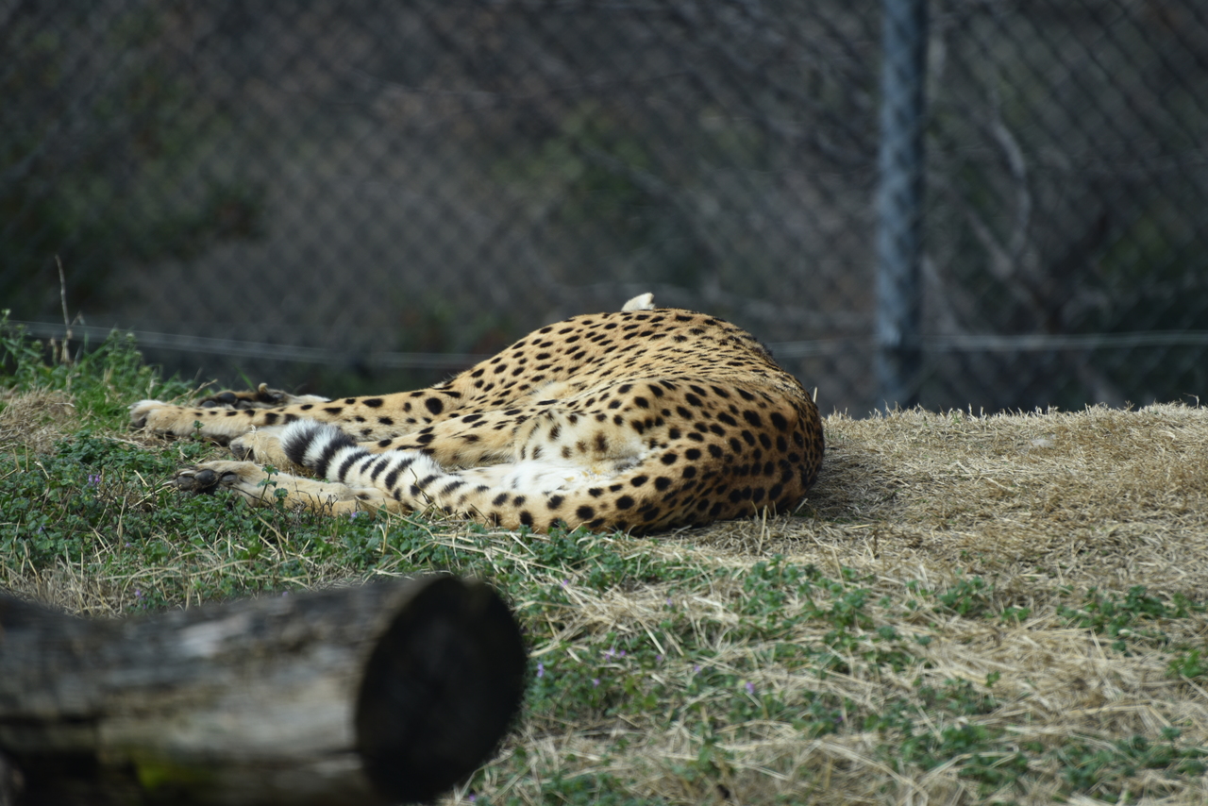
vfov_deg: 4.6
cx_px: 604
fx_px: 10068
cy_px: 403
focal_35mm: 300
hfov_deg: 6.9
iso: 200
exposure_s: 1/640
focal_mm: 300
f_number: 5.6
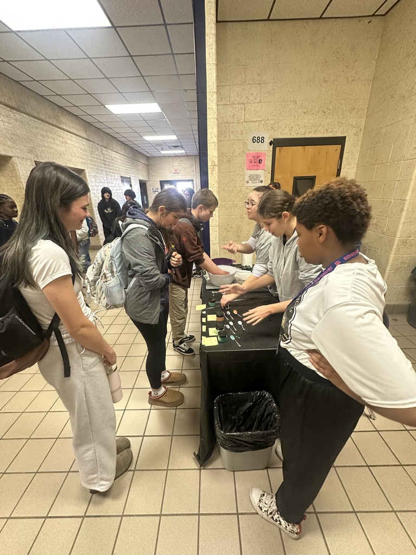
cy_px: 278
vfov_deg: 102.1
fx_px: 224
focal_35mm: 14
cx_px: 208
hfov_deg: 85.7
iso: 640
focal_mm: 2.22
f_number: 2.2
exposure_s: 1/60
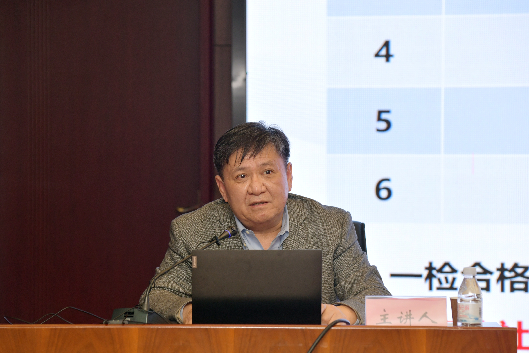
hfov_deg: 13.2
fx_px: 2292
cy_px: 179
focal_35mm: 156
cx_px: 262
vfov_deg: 8.8
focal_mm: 150
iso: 800
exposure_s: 1/160
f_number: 5
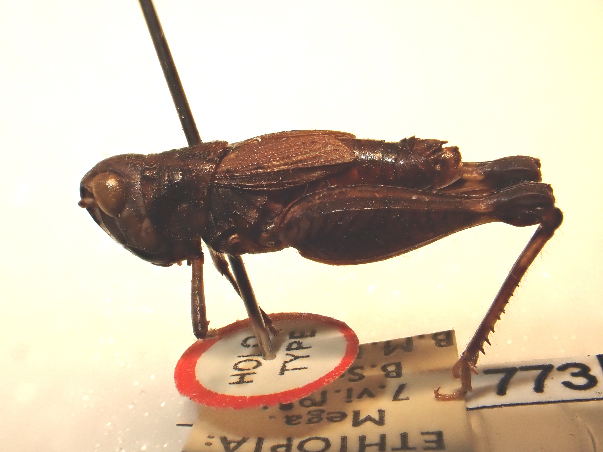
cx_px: 302
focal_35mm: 50
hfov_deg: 38.2
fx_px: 871
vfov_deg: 29.1
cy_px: 226
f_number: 4.5
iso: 100
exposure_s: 1/320
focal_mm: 9.01
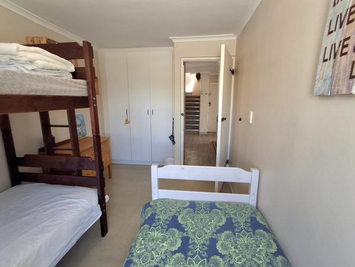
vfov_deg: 78.1
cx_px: 178
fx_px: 164
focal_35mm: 16
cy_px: 134
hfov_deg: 94.5
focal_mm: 1.64
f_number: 2.2
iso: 50
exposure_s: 1/40
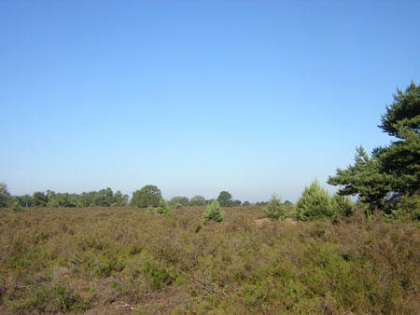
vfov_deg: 39.7
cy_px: 158
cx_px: 210
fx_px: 437
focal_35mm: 36
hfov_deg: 51.3
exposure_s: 1/246
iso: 100
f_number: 5.2
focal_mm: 4.7
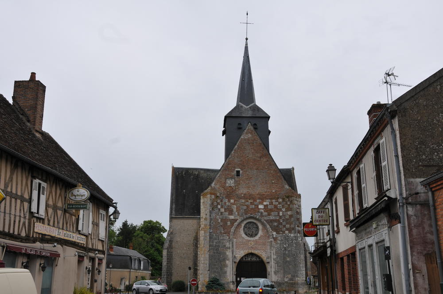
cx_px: 222
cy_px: 147
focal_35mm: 42
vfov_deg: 31.8
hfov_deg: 46.5
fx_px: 516
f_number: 9
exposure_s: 1/320
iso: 200
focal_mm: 28
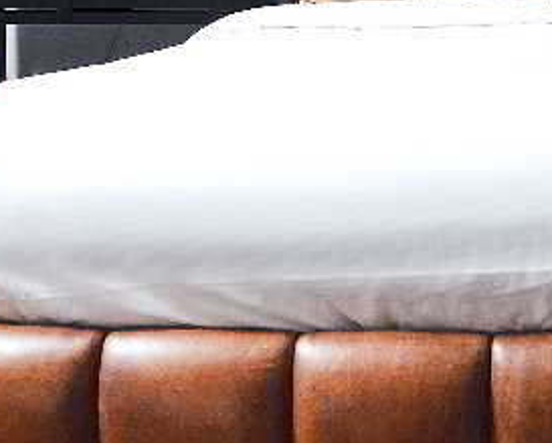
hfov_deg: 23.2
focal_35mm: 74
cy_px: -22
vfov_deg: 20.0
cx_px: 687
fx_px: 1210
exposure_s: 1/50
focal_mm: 18
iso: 400
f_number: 8
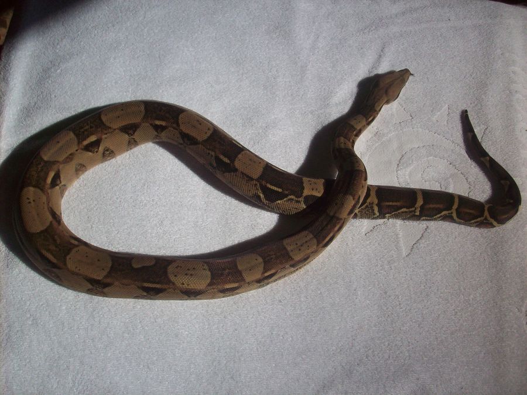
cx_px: 264
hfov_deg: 50.1
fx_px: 563
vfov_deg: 38.7
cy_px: 198
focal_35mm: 37
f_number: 5.6
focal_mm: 6.2
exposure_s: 1/1401
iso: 80
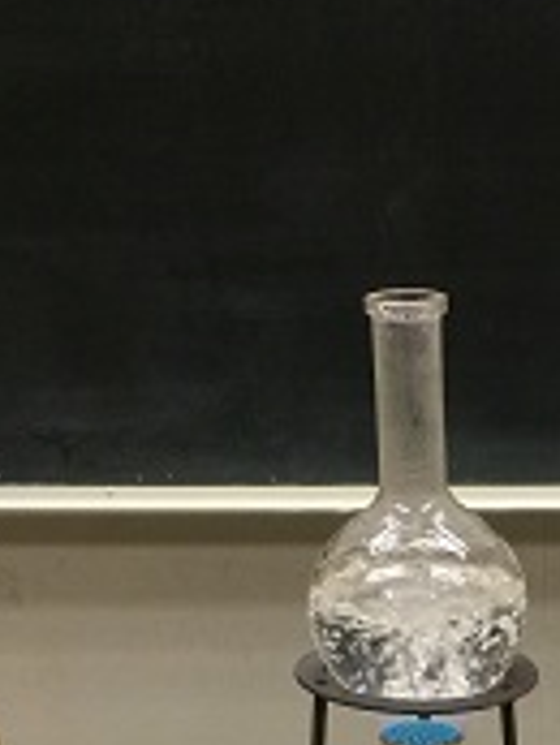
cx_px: 500
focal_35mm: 85
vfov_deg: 21.2
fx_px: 1831
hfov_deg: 17.1
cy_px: 917
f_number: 2.2
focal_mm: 4.12
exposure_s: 1/30
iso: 64
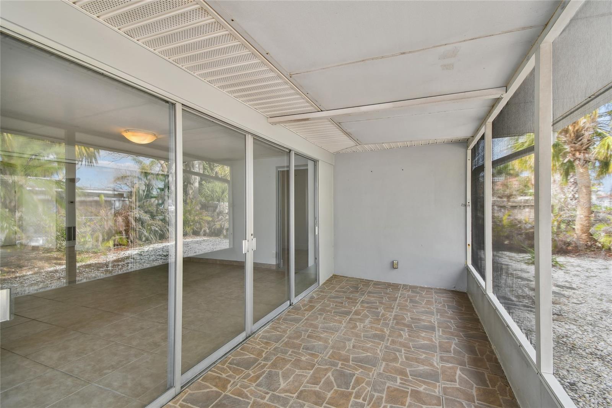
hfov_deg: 100.4
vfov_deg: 77.3
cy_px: 204
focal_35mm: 15
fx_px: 255
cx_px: 306
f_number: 7.1
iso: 100
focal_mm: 10
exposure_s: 1/50
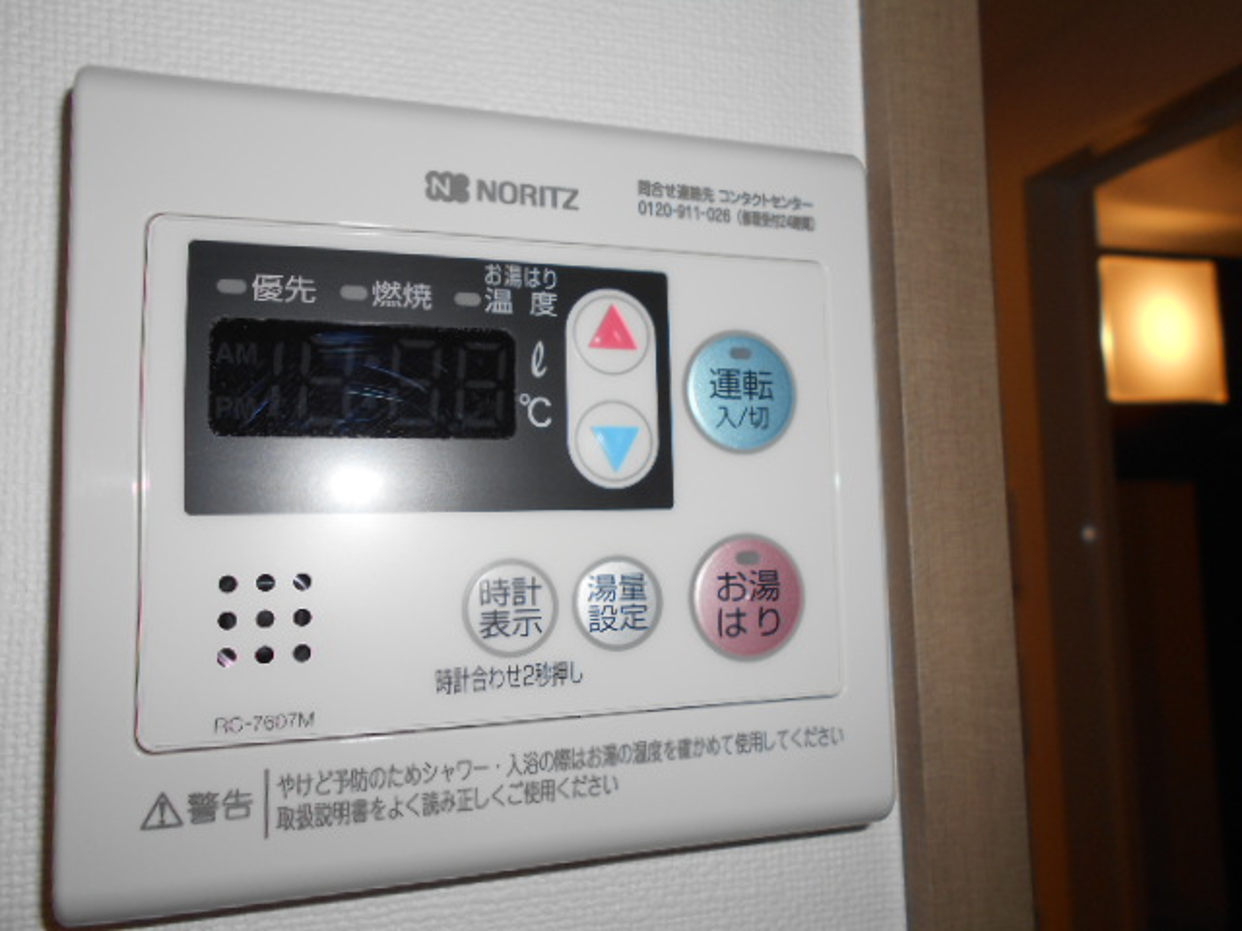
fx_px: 933
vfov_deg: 53.1
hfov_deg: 67.3
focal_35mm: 26
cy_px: 466
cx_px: 621
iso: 80
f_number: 8
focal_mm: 4.6
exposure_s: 1/25
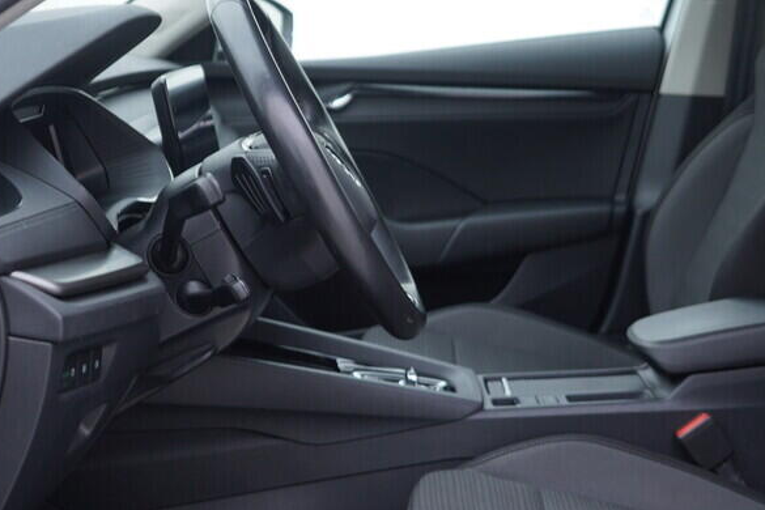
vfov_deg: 21.6
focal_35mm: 63
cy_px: 258
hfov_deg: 31.8
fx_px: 1339
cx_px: 441
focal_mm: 24
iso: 125
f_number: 2.8
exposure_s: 1/40
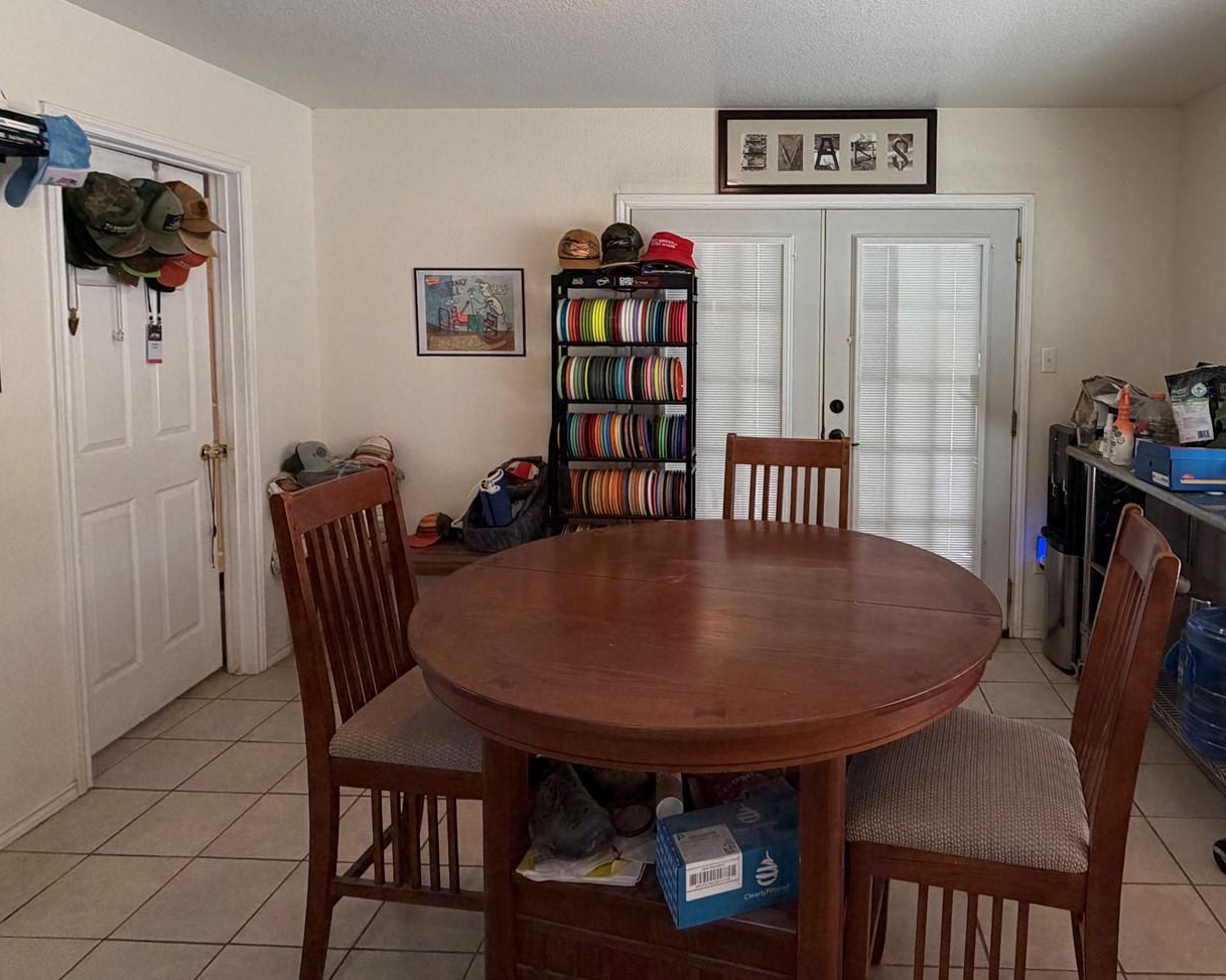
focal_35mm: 23
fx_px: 834
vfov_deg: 60.1
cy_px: 372
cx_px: 769
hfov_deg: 71.4
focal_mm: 2.22
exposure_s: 1/60
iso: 160
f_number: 2.2
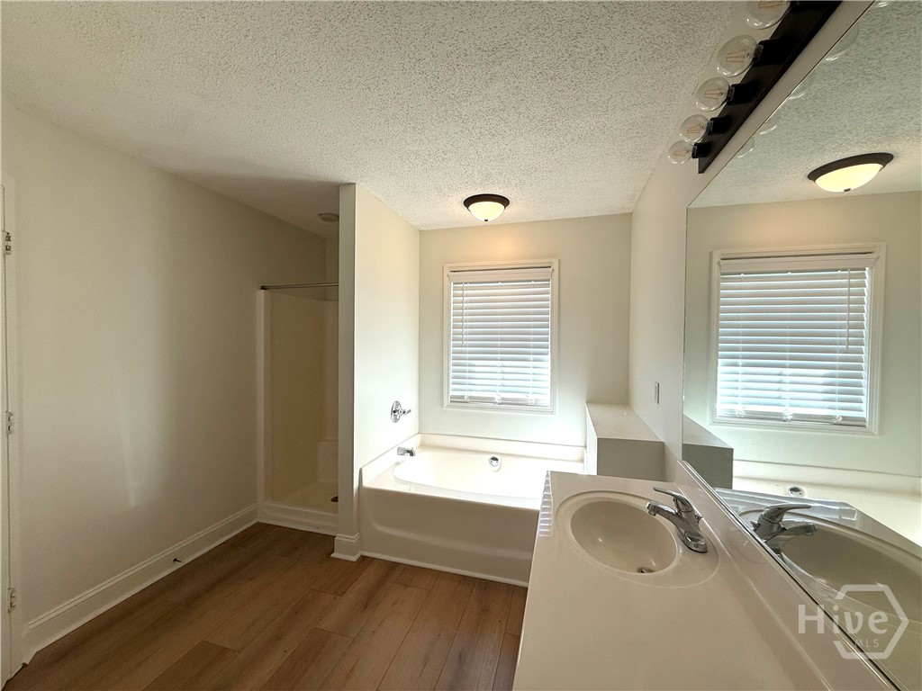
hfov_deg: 102.1
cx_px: 461
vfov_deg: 85.7
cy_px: 346
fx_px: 373
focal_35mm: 14
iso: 64
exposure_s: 1/184
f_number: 2.2
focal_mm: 2.22
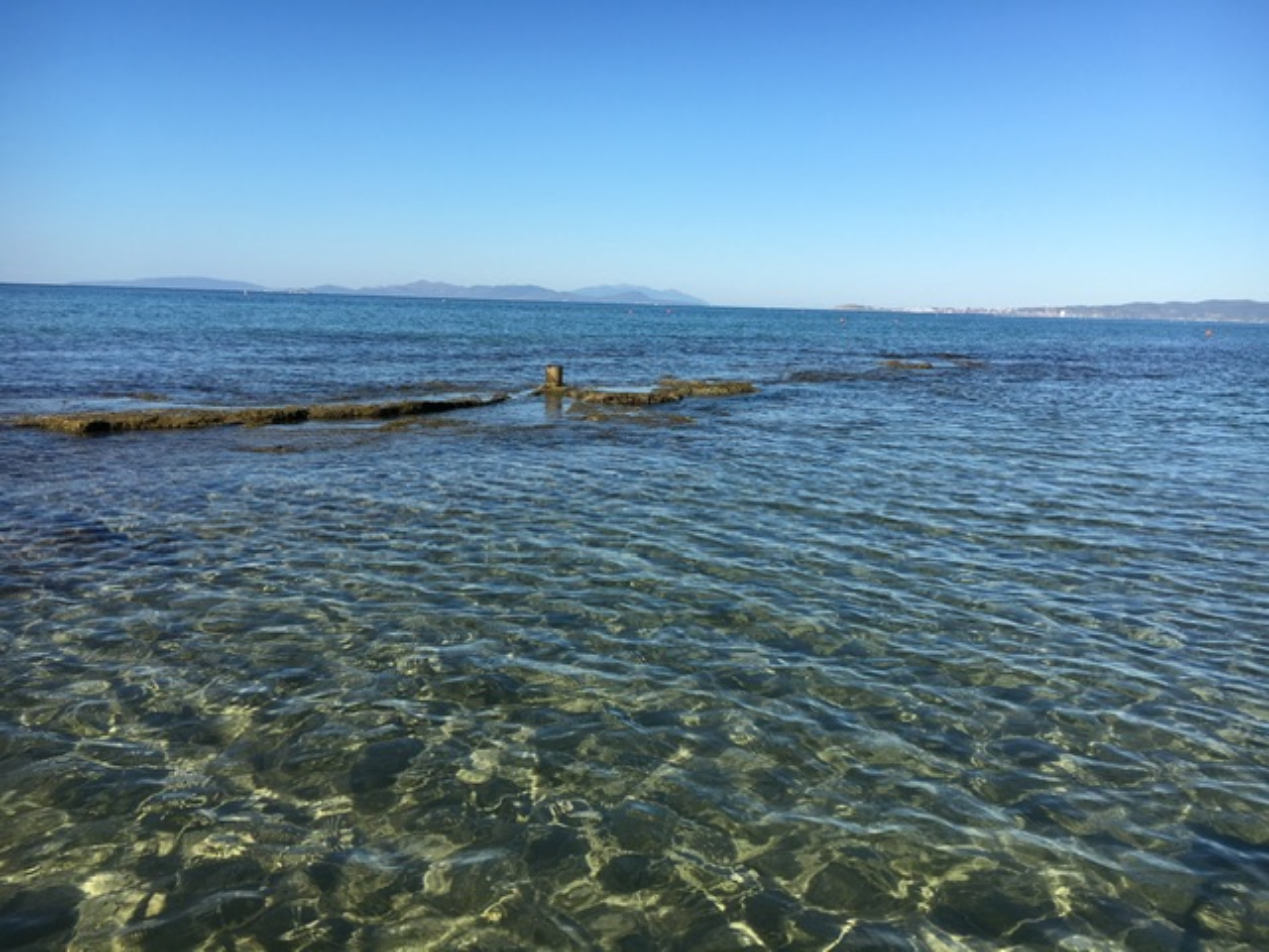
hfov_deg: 61.7
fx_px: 1063
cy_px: 476
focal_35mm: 29
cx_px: 634
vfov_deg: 48.2
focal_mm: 4.15
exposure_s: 1/1789
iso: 25
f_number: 2.2
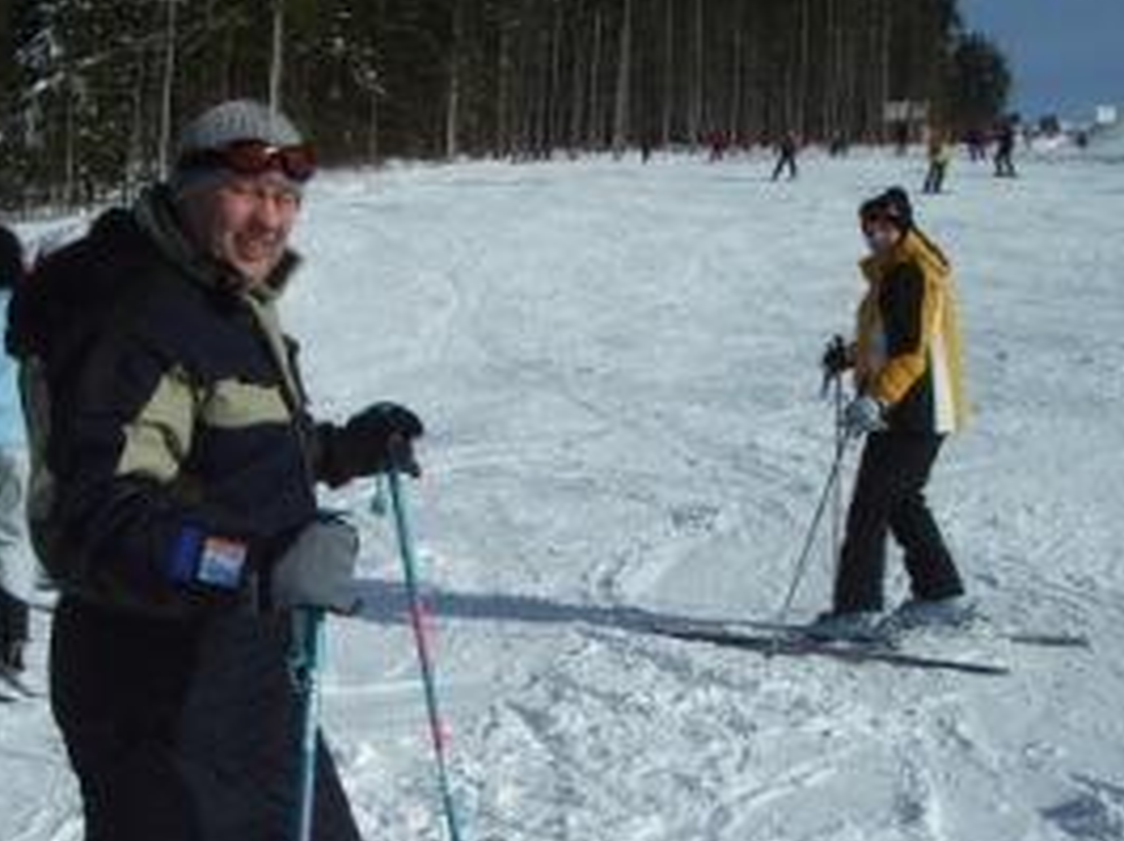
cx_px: 317
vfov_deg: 24.5
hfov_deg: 32.3
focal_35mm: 59
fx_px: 1914
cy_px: 638
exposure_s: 1/1000
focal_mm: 5.8
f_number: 4.3
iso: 50
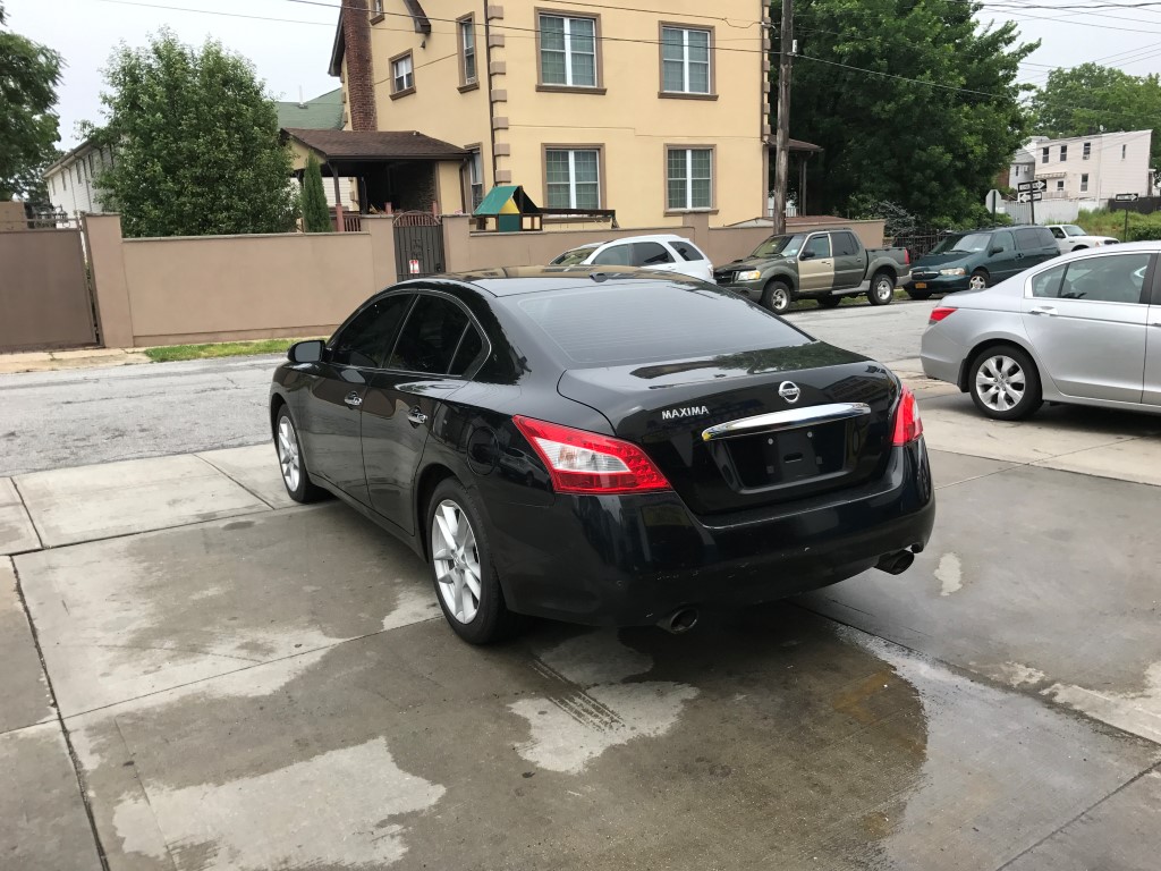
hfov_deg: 63.4
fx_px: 939
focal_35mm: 28
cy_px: 436
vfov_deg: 49.7
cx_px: 580
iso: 20
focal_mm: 3.99
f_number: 1.8
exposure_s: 1/1368
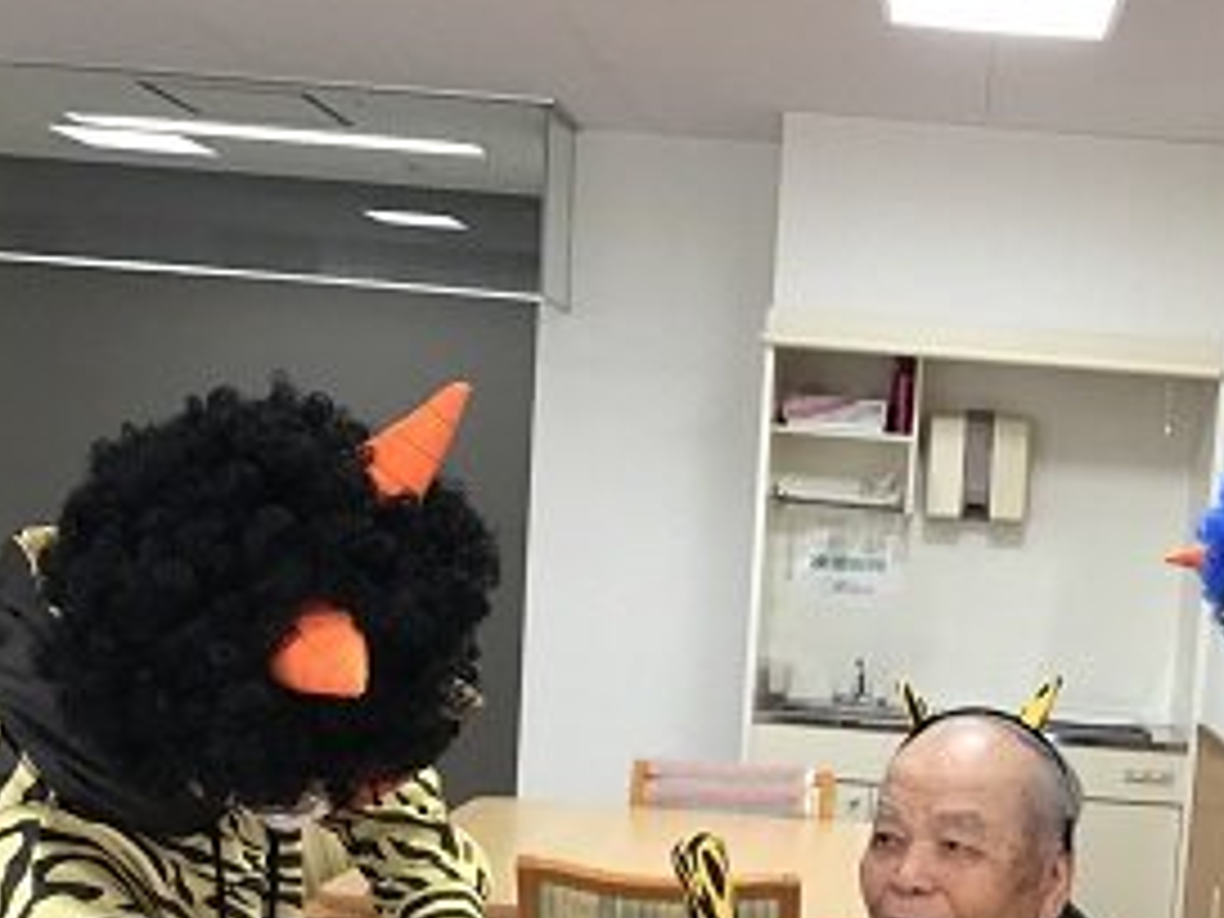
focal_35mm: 57
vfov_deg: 25.2
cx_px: 958
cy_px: 740
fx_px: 2015
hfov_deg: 32.9
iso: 40
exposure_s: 1/30
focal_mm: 3.3
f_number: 2.4
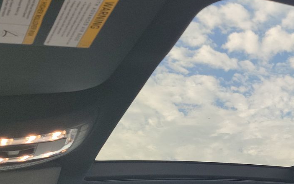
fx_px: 465
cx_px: 310
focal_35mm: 58
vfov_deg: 22.3
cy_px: 126
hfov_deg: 31.7
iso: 74
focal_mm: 6.7
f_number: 1.8
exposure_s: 1/119
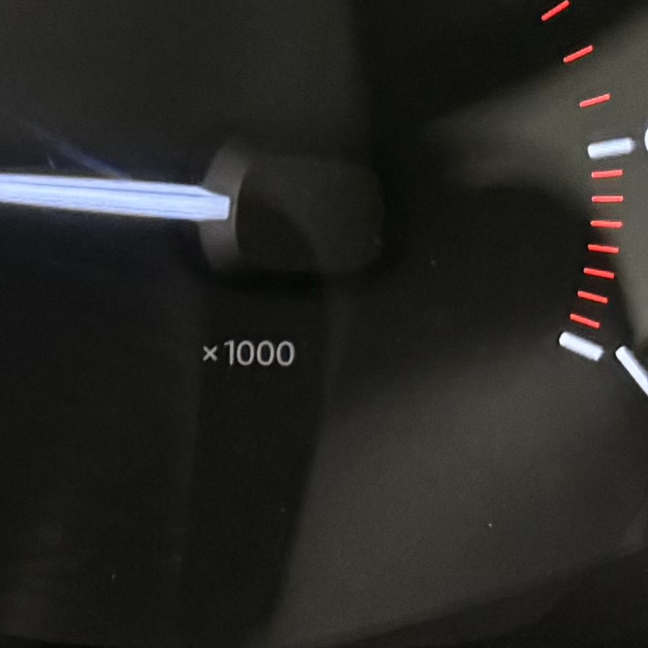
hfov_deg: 11.2
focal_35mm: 134
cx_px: -837
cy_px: 95
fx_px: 2838
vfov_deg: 12.9
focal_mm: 6.76
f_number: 1.78
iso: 800
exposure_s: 1/50
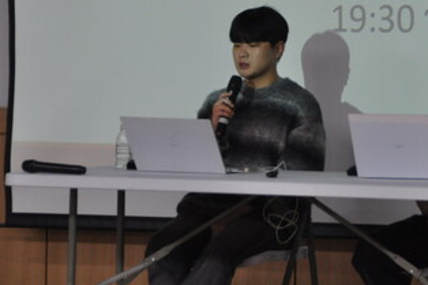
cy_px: 62
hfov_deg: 8.0
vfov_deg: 5.3
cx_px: 375
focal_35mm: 258
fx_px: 3066
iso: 1100
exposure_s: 1/125
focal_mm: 90
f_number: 5.3
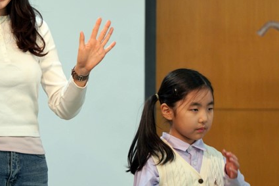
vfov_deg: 3.2
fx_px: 3285
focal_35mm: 424
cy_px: 58
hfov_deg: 4.9
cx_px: 3
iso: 800
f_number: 4
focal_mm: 200
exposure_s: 1/250
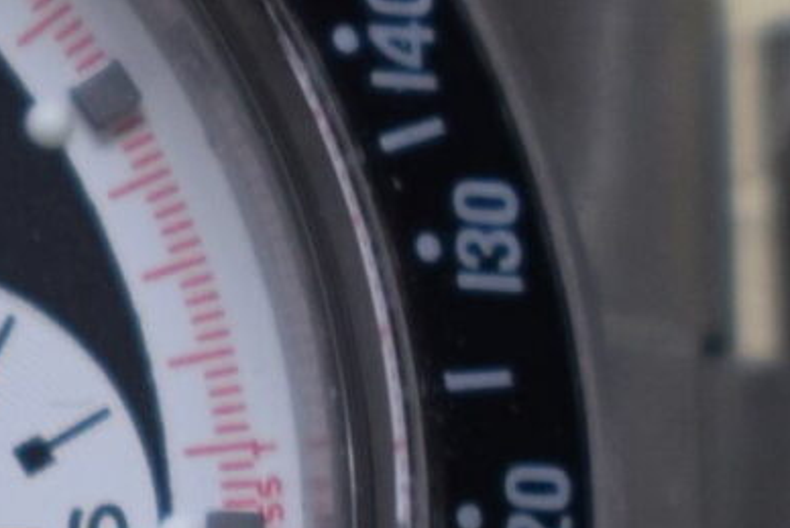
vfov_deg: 2.7
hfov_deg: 4.0
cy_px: 307
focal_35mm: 515
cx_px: -641
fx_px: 11305
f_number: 5.6
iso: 640
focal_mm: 52
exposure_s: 1/60
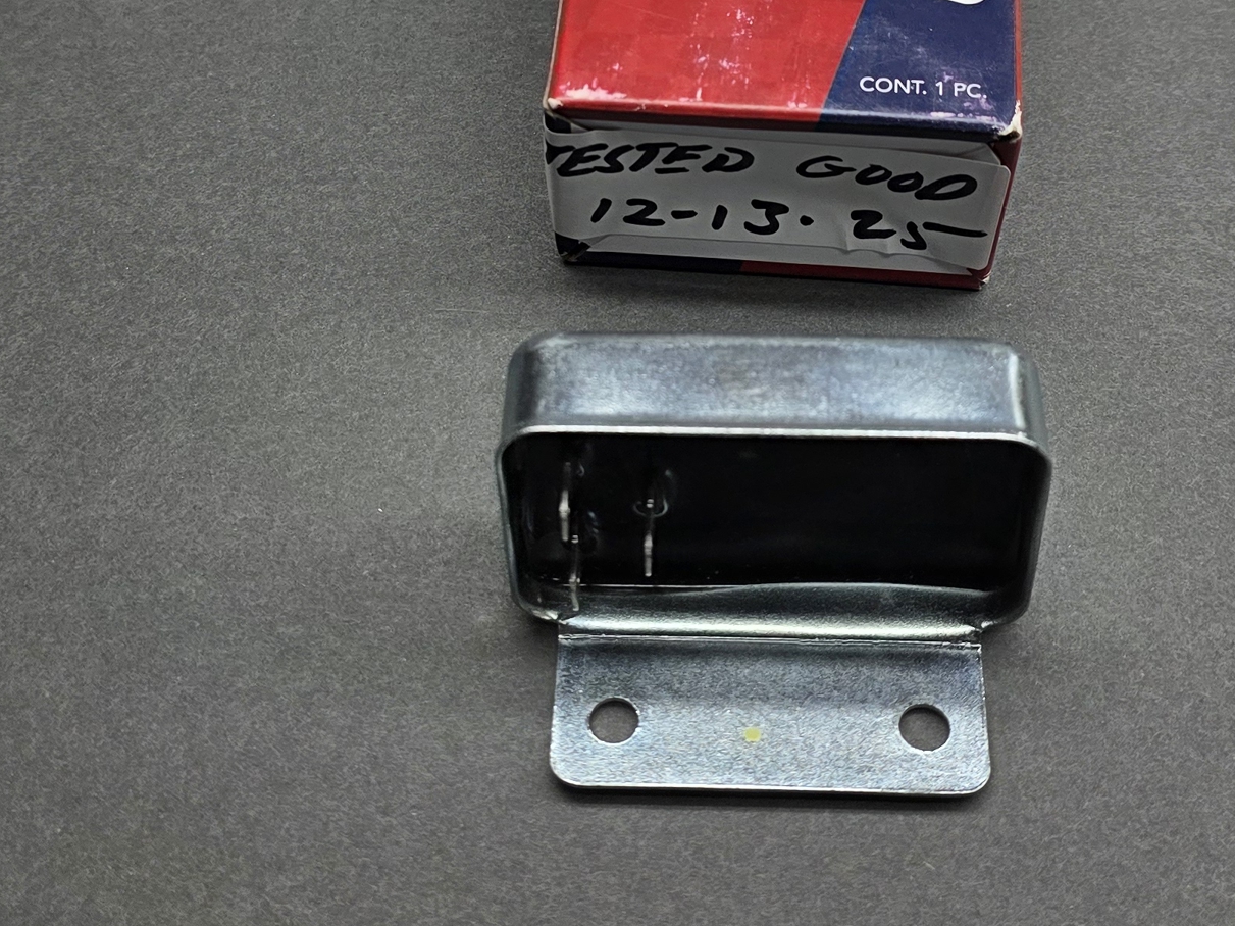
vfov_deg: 36.8
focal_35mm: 38
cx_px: 781
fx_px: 1356
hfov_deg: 48.5
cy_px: 233
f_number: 1.7
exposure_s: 1/120
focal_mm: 6.3
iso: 16
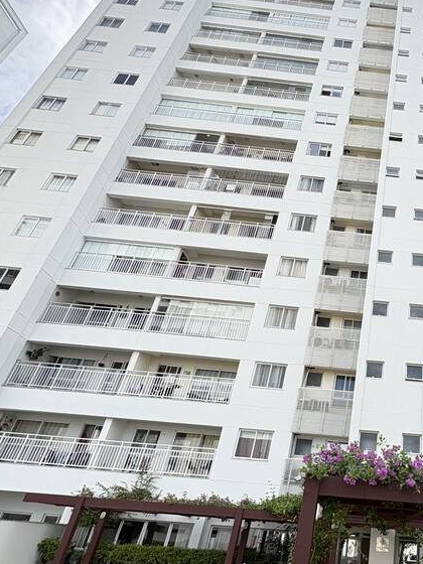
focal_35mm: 27
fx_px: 440
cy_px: 289
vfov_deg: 65.3
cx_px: 398
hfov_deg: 45.4
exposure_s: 1/338
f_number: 2.2
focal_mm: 2.22
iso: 50
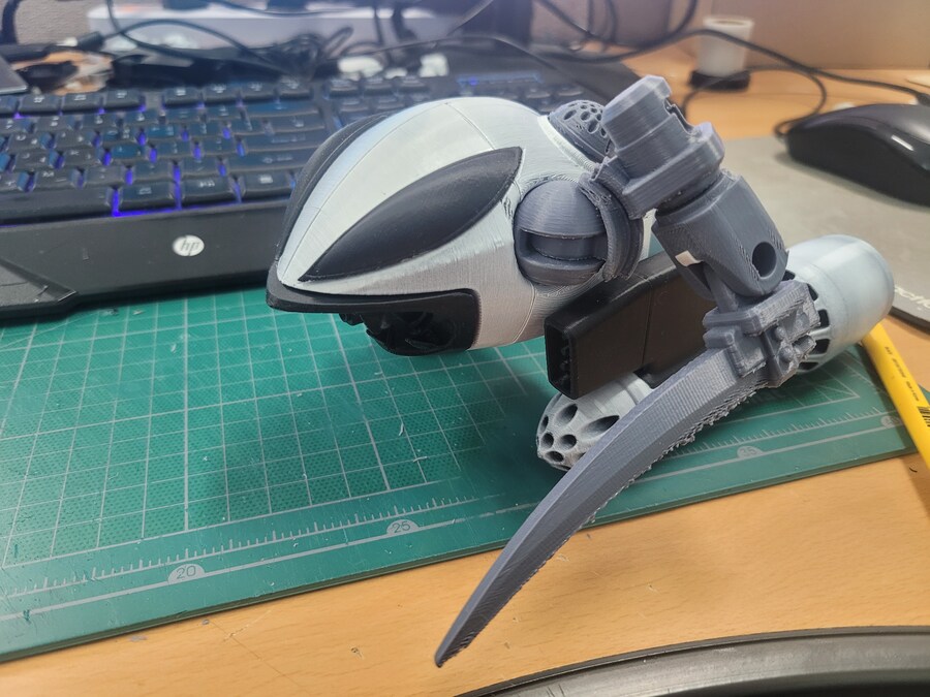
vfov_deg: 53.1
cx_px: 465
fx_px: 699
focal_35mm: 26
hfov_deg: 67.3
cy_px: 348
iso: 250
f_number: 1.8
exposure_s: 1/60
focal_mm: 5.4
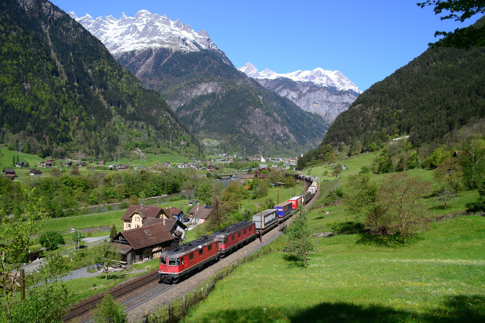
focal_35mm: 27
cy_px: 162
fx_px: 364
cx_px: 242
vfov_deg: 47.9
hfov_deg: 67.4
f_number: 8
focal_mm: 18
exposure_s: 1/500
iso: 200
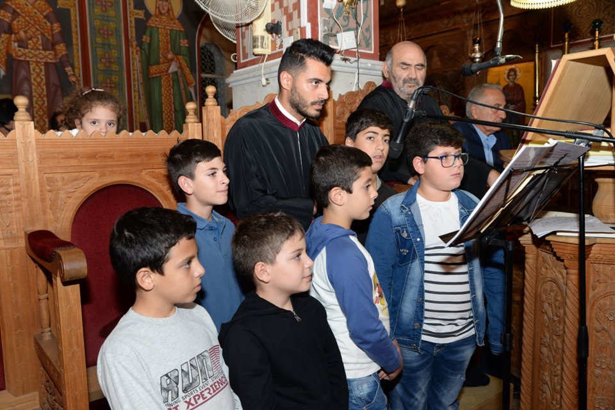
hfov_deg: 61.9
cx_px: 308
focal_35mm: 30
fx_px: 513
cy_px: 205
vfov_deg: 43.6
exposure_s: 1/80
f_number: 7.1
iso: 800
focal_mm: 30
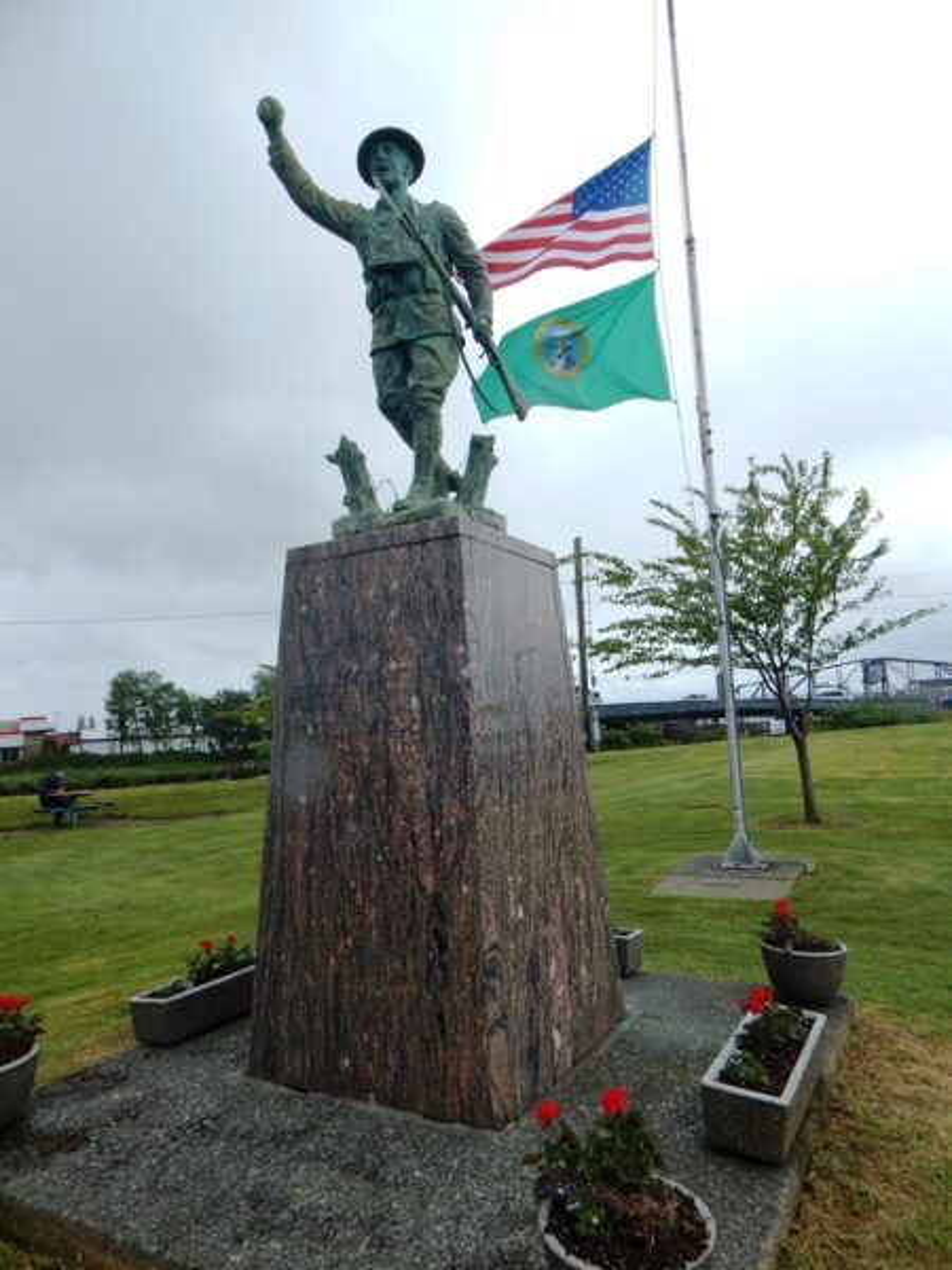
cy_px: 635
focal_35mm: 22
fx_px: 807
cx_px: 476
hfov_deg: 61.1
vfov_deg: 76.4
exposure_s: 1/400
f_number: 6
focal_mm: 4
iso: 125
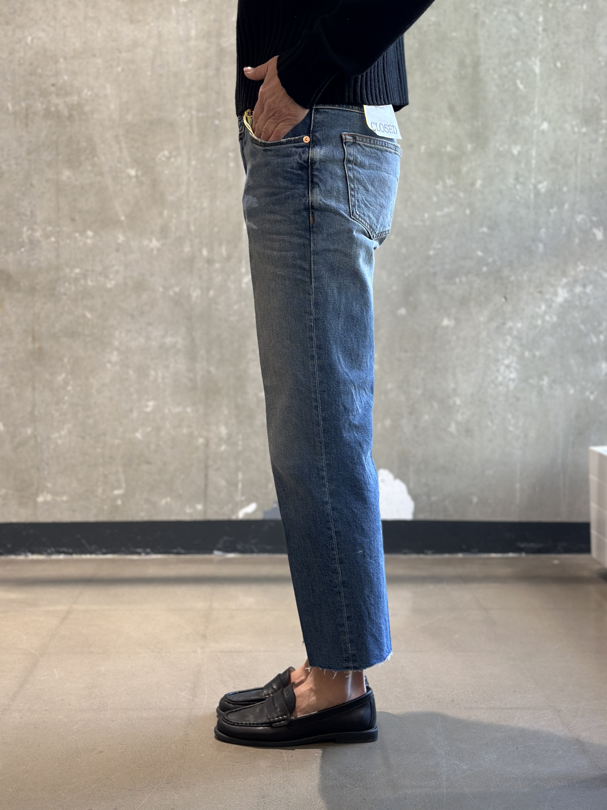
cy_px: 405
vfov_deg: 39.7
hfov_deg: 30.3
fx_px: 1122
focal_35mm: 48
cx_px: 304
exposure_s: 1/88
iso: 125
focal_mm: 6.86
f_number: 1.78
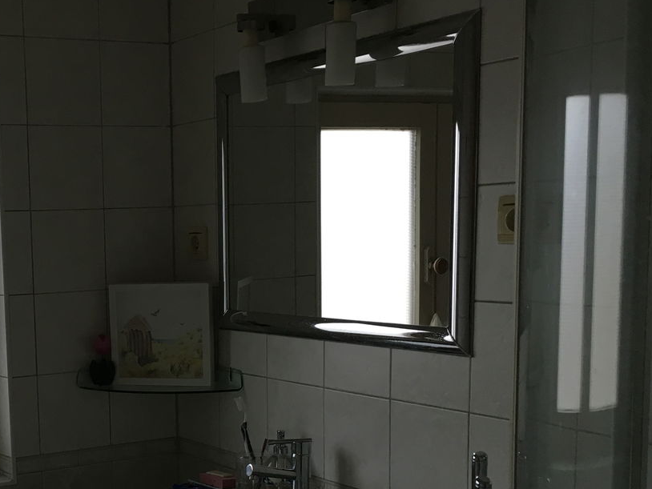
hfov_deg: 32.1
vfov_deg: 25.1
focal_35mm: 57
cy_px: 406
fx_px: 1074
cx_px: 65
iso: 80
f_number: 2.2
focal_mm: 4.15
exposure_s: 1/33
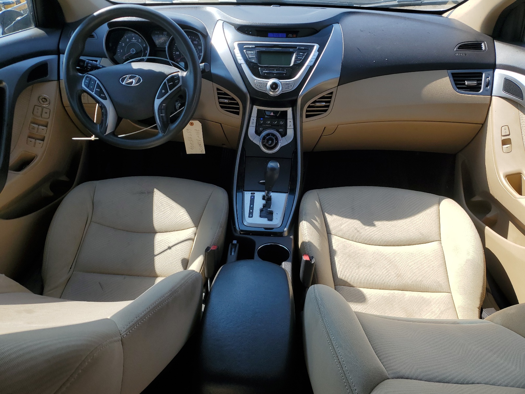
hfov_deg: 67.3
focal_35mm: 26
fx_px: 394
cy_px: 197
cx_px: 262
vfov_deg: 53.1
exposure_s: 1/1111
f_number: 1.5
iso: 50
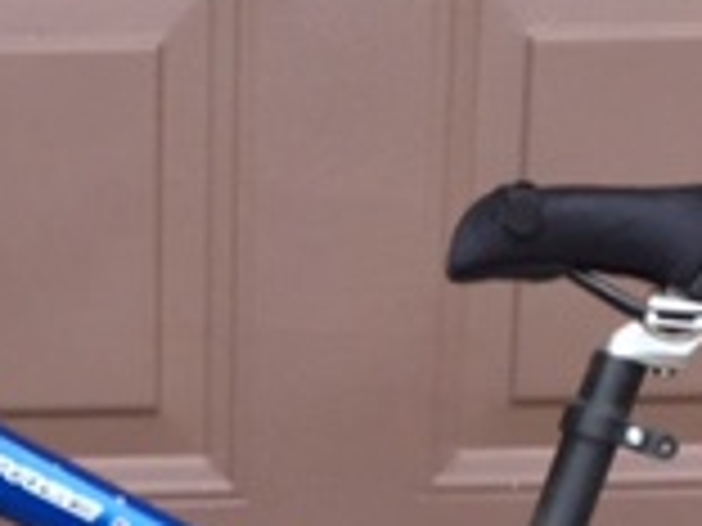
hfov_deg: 16.3
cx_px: 18
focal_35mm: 119
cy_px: 940
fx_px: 2413
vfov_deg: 11.6
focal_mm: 4.15
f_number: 2.2
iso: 40
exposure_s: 1/60
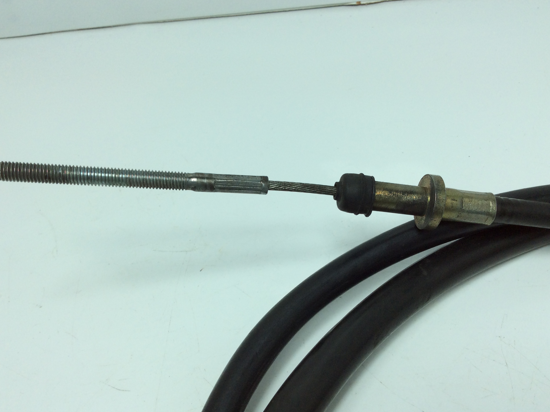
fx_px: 524
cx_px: 276
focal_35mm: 33
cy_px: 205
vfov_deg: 42.9
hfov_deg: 55.4
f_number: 2.4
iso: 32
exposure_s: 1/510
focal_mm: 3.3
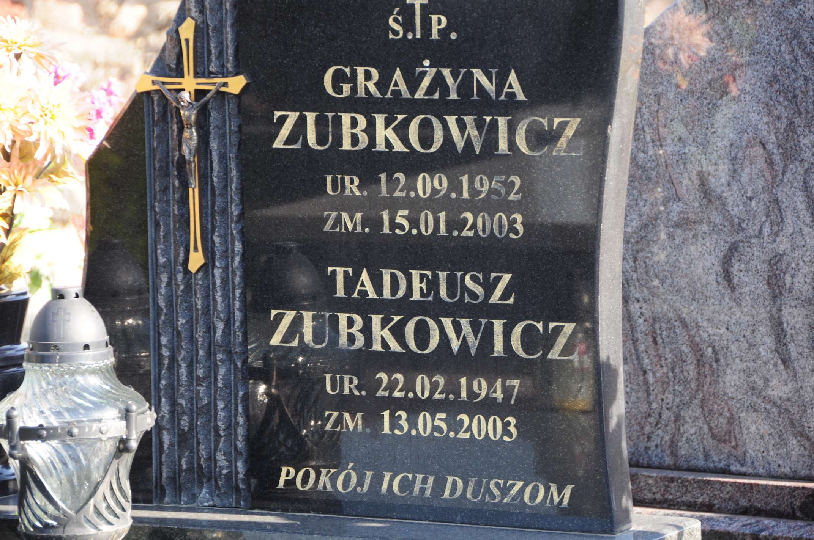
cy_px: 270
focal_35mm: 195
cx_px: 407
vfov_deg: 7.0
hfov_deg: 10.6
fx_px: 4404
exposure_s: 1/80
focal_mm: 130
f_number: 7.1
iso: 220
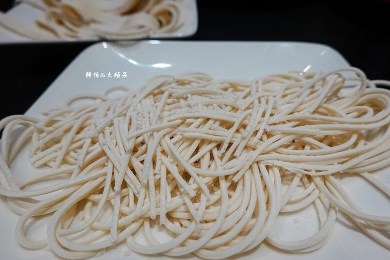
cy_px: 134
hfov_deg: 69.3
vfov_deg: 49.5
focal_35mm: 26
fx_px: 281
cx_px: 209
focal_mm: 9
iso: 125
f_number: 2.8
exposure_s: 1/60
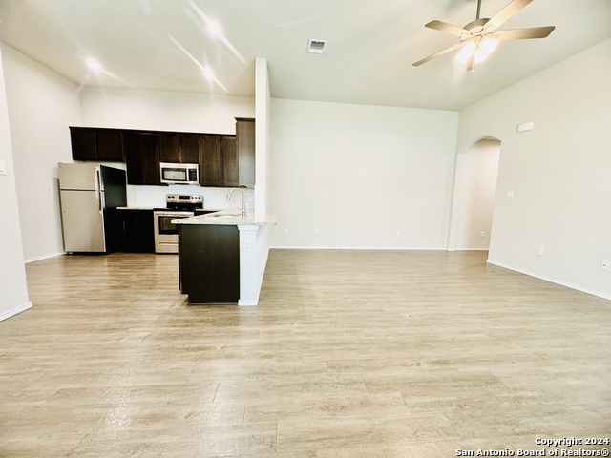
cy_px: 229
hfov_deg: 102.1
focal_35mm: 14
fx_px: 247
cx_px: 306
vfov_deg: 85.7
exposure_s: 1/60
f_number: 2.2
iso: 250
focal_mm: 2.22
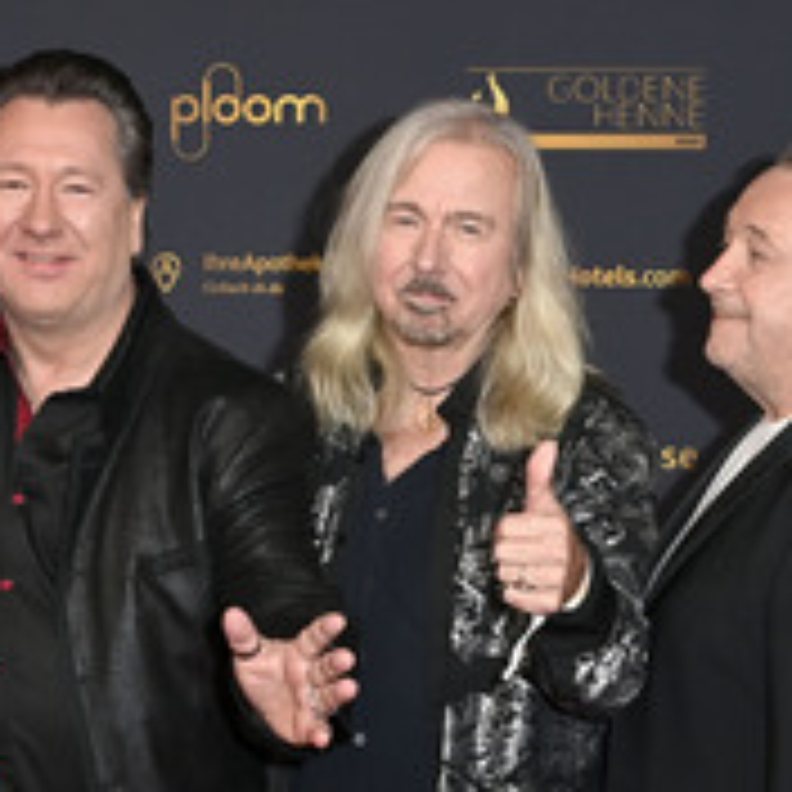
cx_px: 92
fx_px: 2821
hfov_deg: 15.8
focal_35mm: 109
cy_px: 531
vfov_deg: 15.9
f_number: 5.6
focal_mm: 50
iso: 2000
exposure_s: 1/250
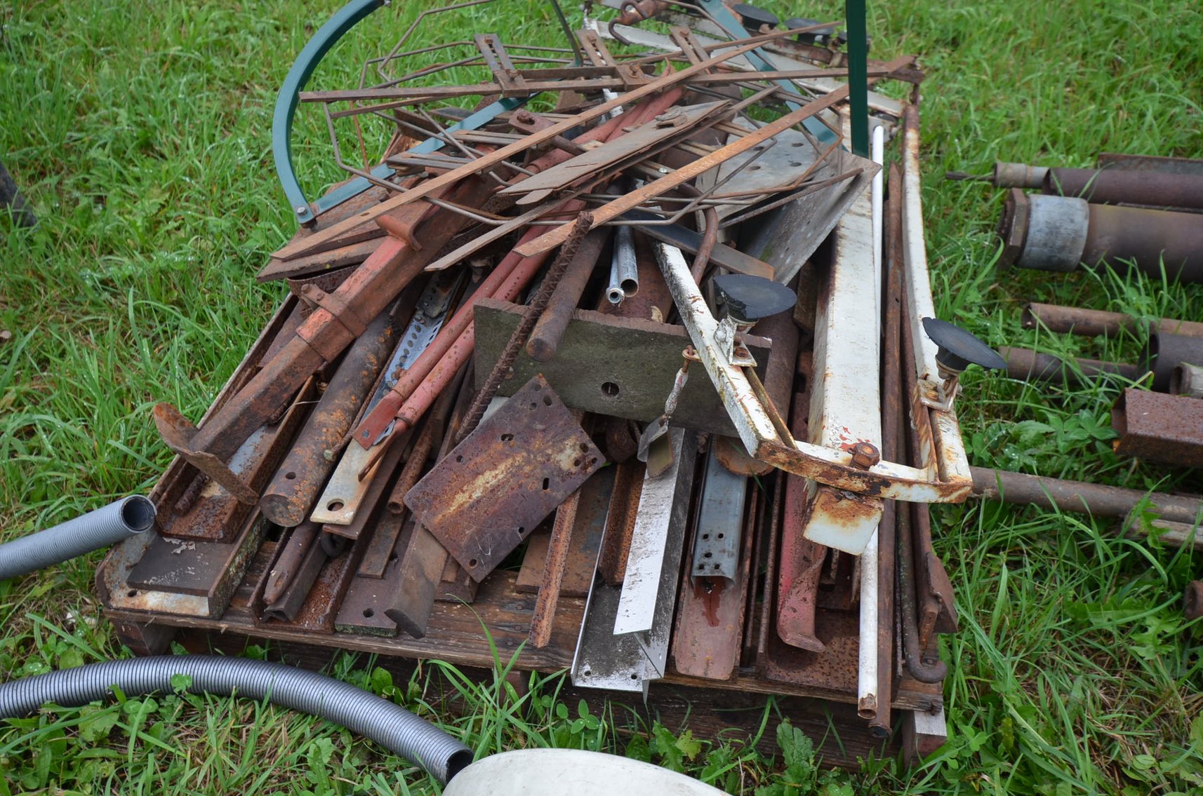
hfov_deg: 62.0
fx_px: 1000
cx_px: 602
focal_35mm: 30
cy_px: 398
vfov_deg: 43.4
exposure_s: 1/100
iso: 400
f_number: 5
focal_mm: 20
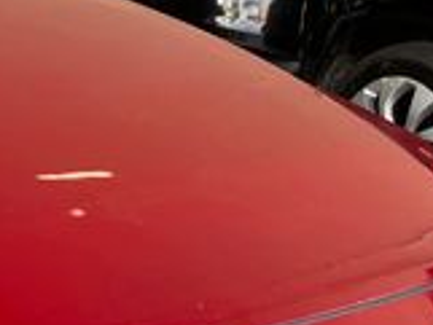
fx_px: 1640
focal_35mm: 131
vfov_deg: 11.3
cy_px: 234
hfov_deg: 12.6
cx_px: -511
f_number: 1.6
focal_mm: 4.2
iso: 50
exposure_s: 1/120
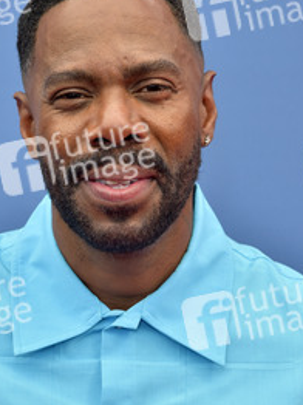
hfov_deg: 10.3
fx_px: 1683
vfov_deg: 13.7
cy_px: 237
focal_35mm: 144
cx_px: 121
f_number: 7.1
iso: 320
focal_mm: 98
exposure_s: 1/250
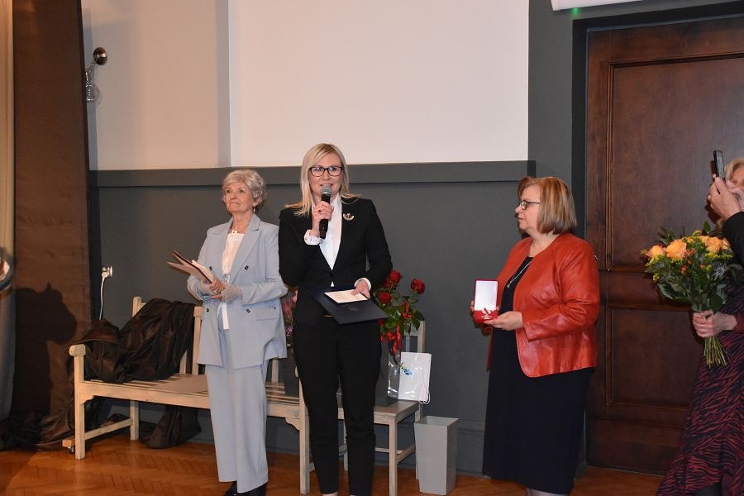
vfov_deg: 29.9
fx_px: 930
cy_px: 248
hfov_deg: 43.6
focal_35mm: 45
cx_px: 372
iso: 4000
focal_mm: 30
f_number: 4
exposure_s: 1/60
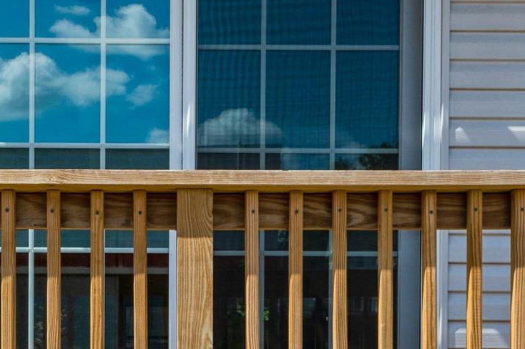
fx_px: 976
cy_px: 290
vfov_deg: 20.0
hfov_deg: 29.7
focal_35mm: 67
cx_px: 145
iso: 200
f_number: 11
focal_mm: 24
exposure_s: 1/320
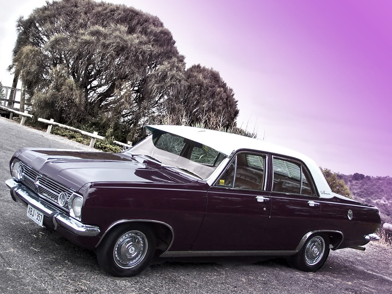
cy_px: 147
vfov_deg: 28.6
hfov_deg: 37.5
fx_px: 578
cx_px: 196
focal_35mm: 51
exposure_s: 1/350
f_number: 3.2
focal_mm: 8.5
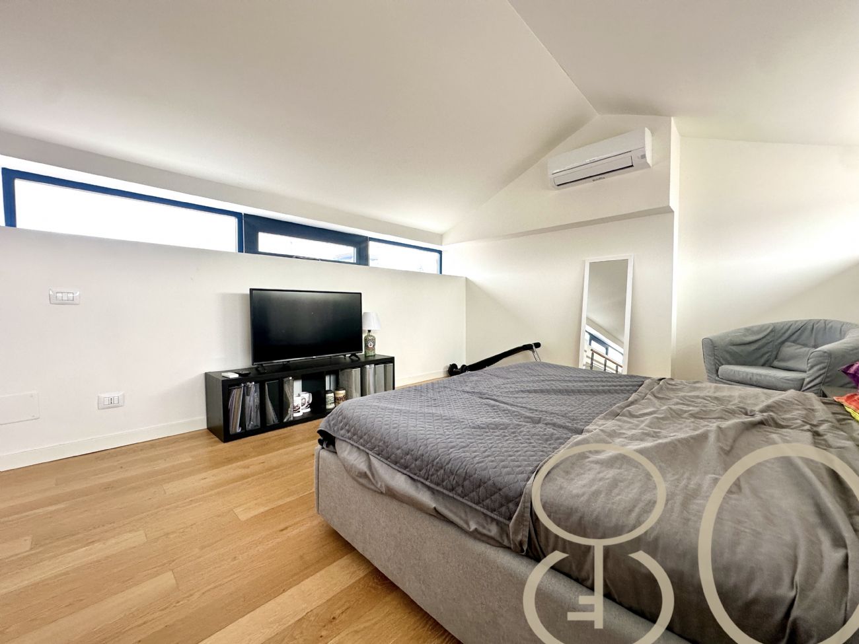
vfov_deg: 85.7
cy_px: 322
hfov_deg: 102.1
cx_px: 430
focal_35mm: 14
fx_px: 347
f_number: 2.2
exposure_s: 1/99
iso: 100
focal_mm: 2.22
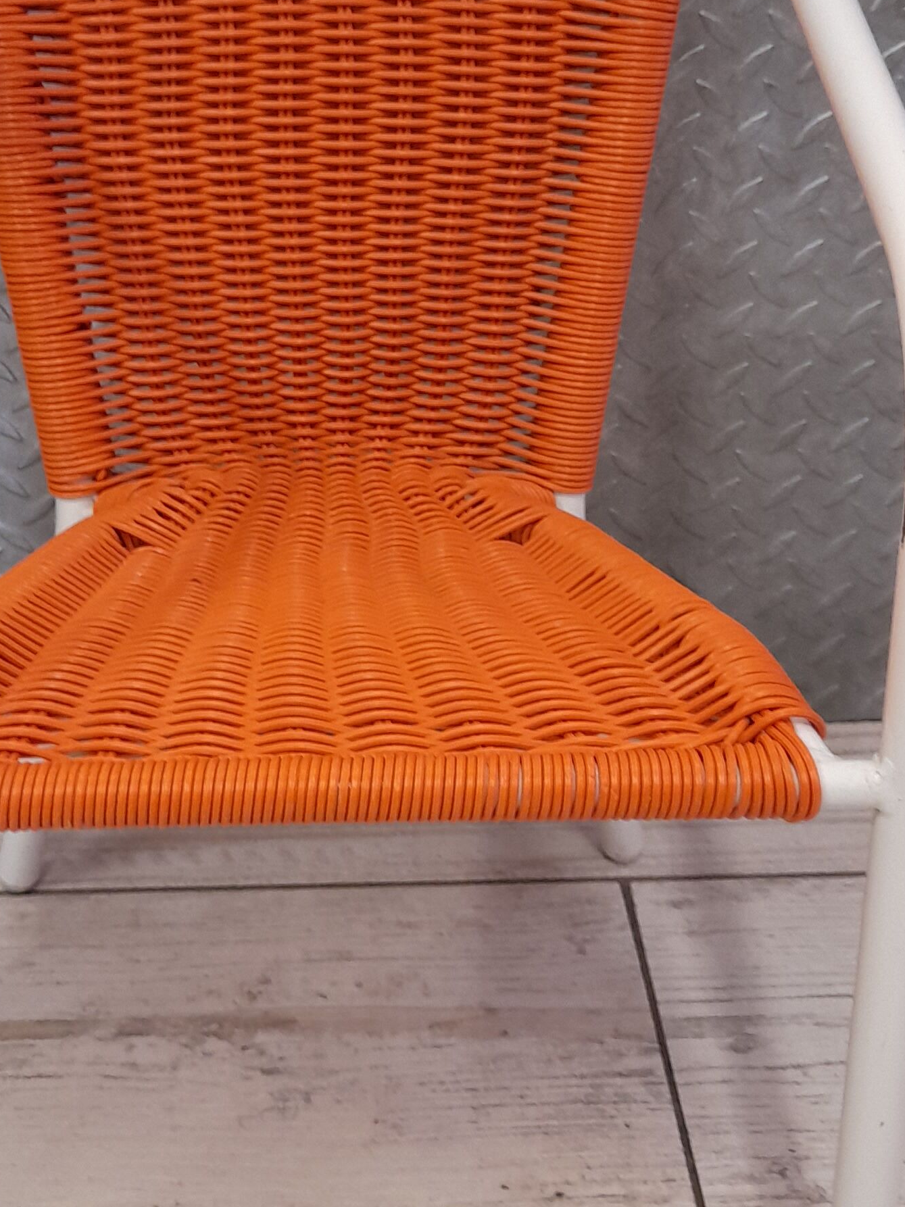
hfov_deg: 26.0
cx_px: 356
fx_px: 1953
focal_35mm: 56
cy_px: 509
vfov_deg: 34.3
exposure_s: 1/50
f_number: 2
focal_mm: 4.6
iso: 160
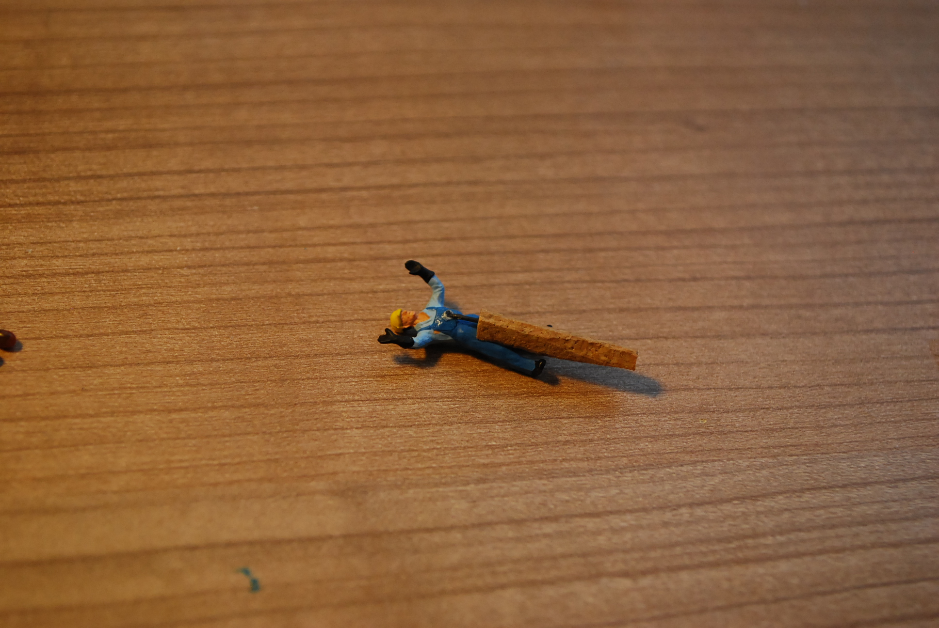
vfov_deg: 22.7
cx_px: 470
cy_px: 314
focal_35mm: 60
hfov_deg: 33.4
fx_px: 1567
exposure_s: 1/60
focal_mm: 40
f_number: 5.3
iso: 800
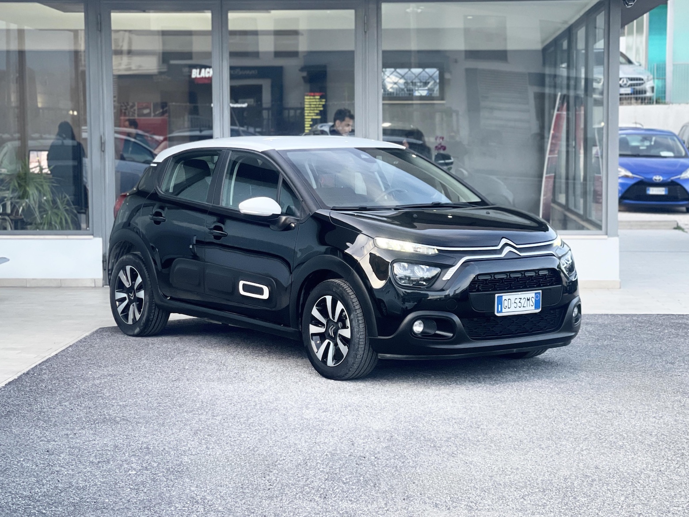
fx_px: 1274
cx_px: 344
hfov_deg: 30.3
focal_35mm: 64
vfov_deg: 22.9
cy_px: 258
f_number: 2.2
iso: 160
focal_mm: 7.5
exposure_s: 1/121
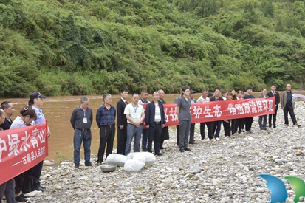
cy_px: 87
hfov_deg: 32.2
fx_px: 525
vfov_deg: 21.9
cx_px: 191
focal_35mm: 62
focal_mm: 40
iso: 800
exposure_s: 1/500
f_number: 11
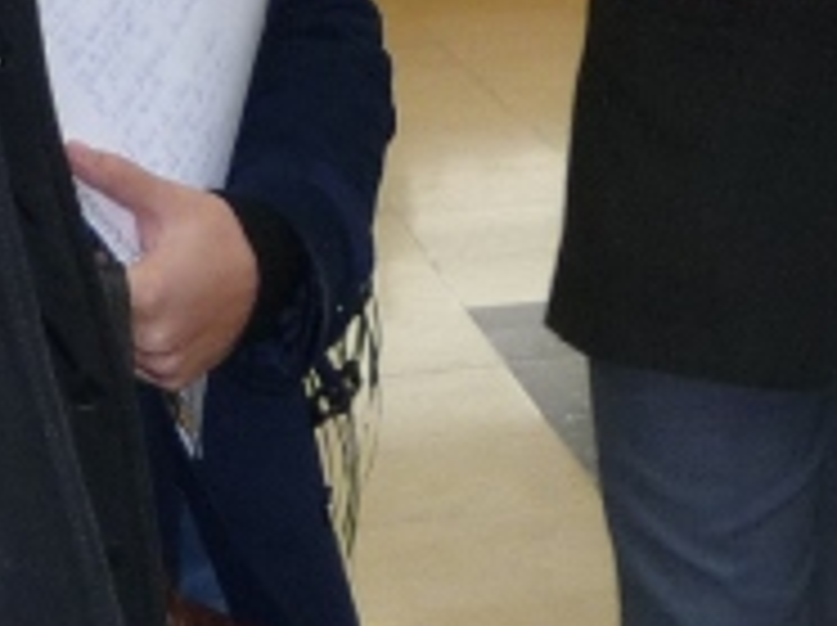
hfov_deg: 13.4
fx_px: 3332
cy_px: -63
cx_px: 1323
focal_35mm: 138
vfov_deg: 10.6
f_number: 2.8
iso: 100
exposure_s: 1/30
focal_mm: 4.4
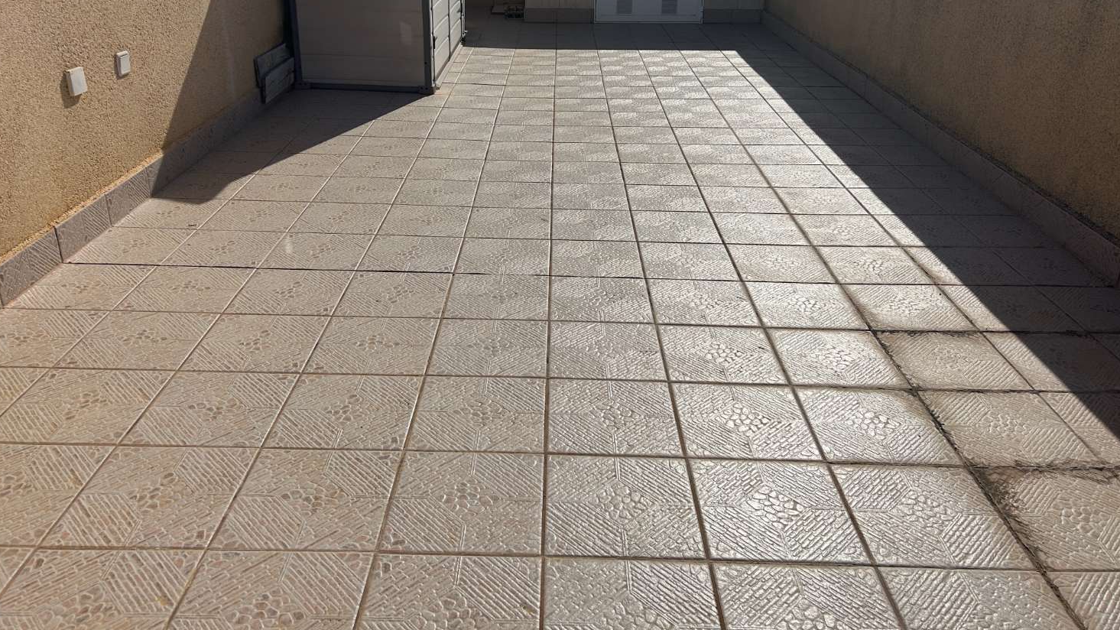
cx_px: 563
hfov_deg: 66.1
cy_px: 204
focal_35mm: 29
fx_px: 861
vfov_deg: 39.6
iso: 50
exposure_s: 1/14286
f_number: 1.5
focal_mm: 5.7
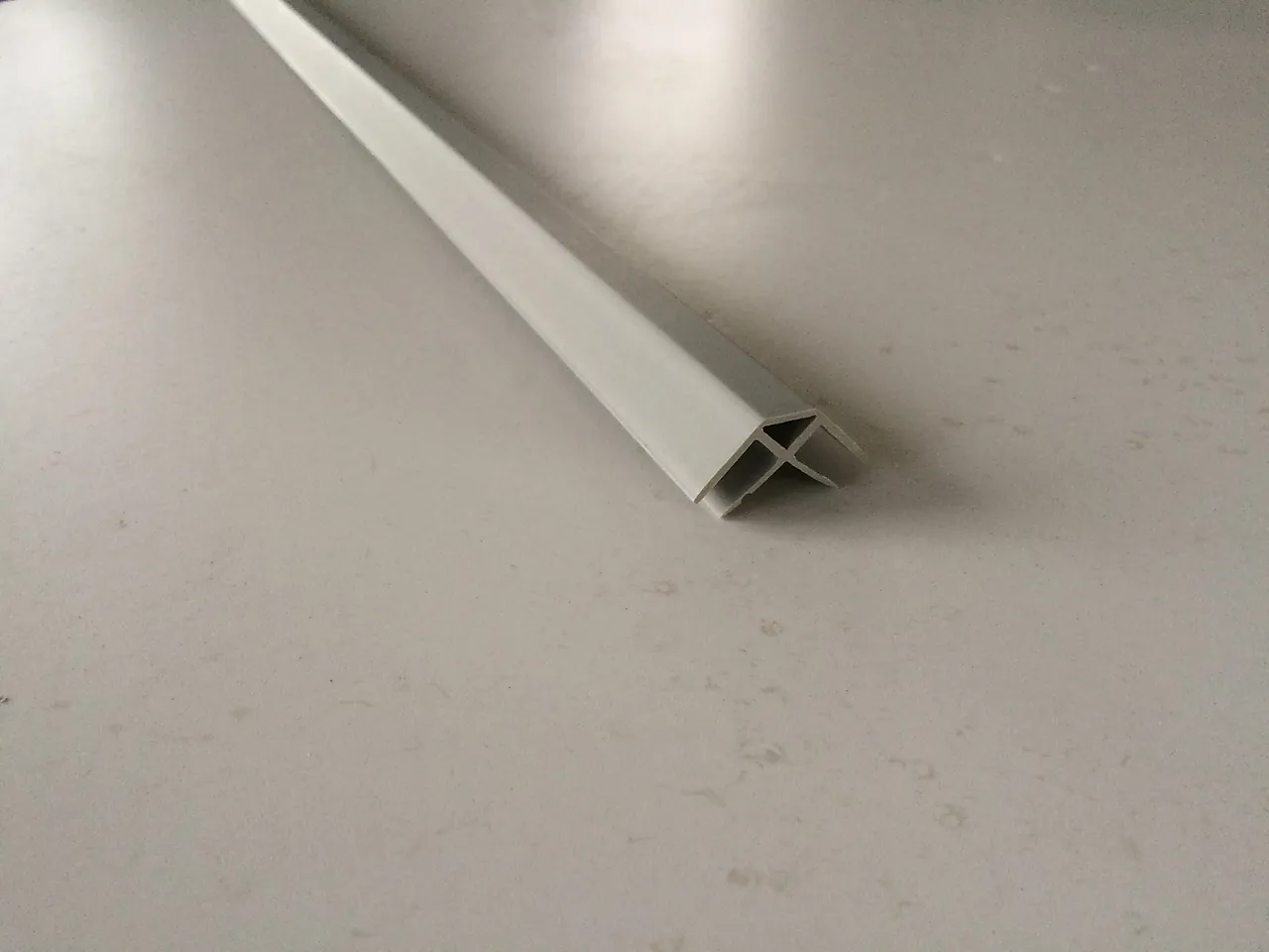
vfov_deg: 48.2
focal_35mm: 29
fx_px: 1063
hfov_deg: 61.7
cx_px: 634
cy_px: 476
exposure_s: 1/30
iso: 64
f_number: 2.2
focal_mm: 4.15
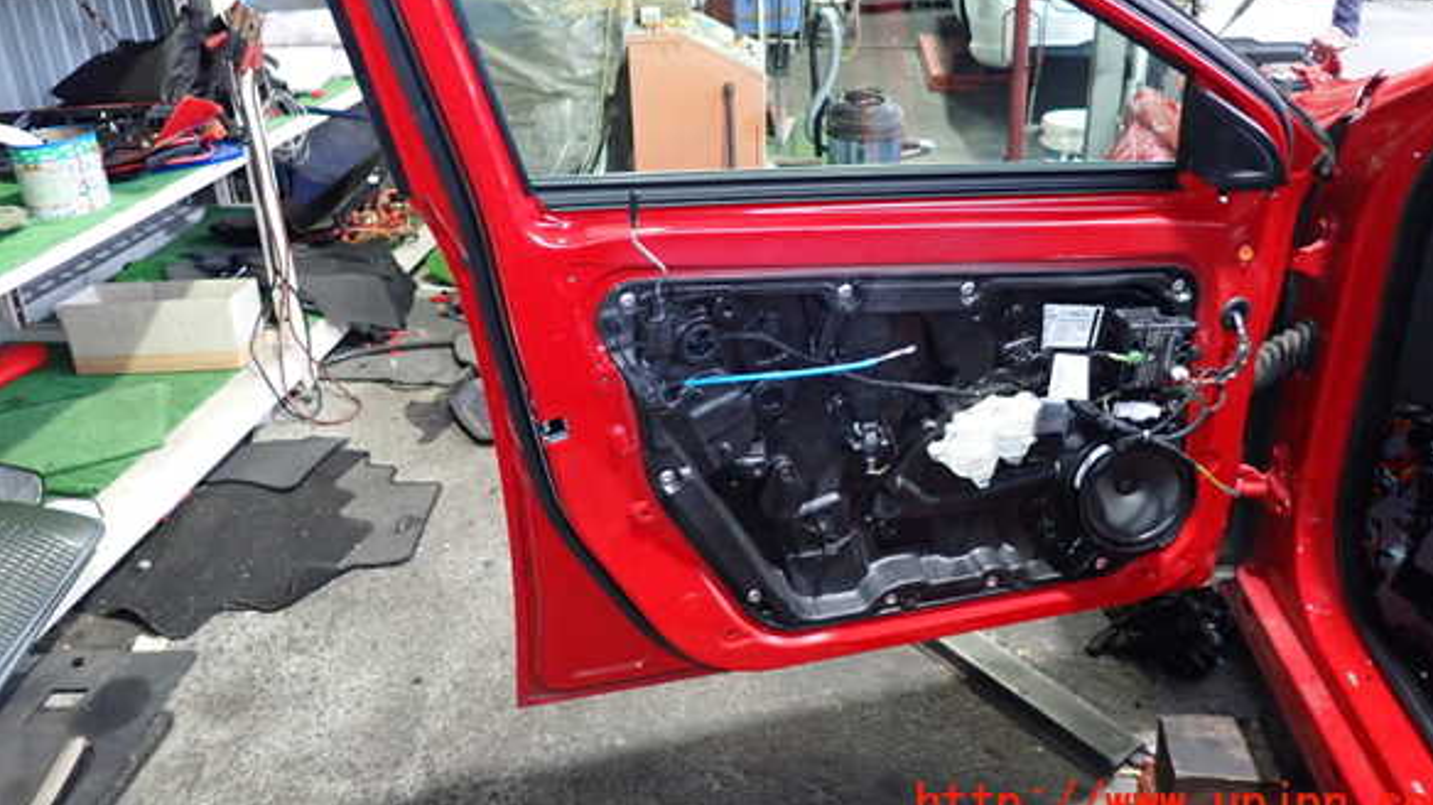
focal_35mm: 28
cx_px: 734
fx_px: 1064
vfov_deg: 41.0
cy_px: 285
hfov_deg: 67.9
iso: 800
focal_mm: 4.5
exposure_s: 1/30
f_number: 2
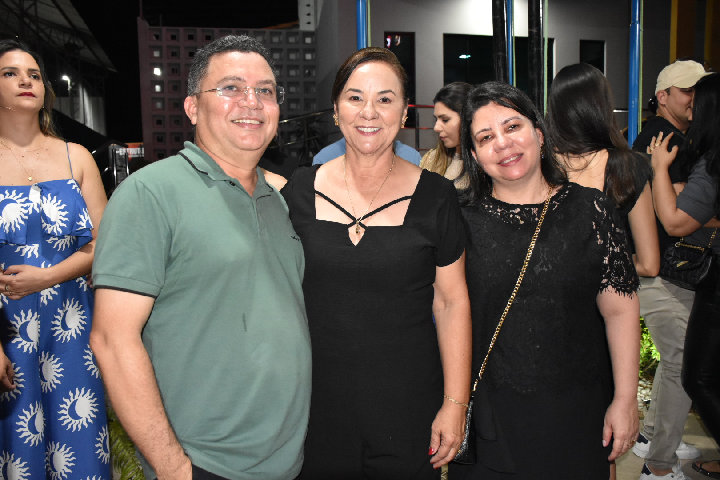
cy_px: 240
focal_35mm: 30
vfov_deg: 43.6
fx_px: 600
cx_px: 360
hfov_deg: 61.9
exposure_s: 1/100
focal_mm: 20
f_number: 3.5
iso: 2500
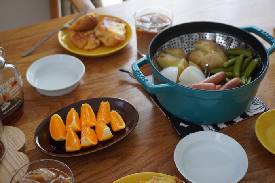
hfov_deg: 38.9
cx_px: 138
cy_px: 92
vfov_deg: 26.5
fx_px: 390
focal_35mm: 51
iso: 800
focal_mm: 34
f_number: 5
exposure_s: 1/60
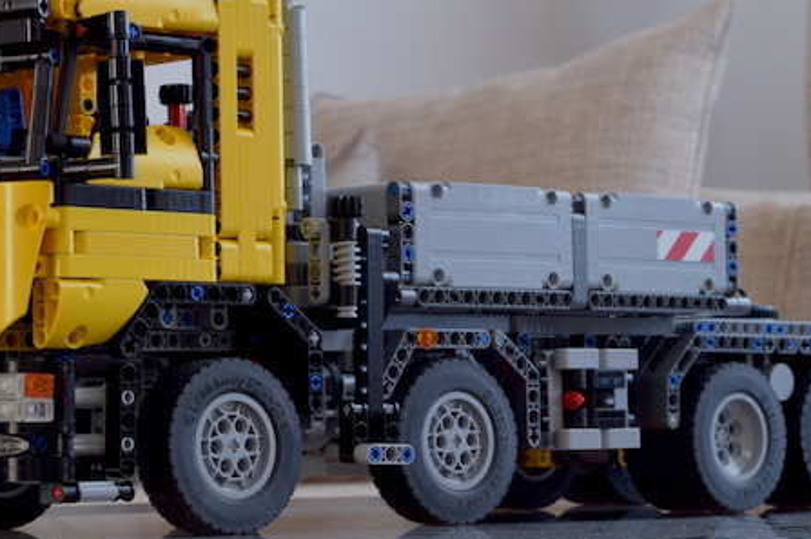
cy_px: 308
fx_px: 2903
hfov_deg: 15.9
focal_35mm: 129
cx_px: 337
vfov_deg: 10.6
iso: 250
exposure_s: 1/2
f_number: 13
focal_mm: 48
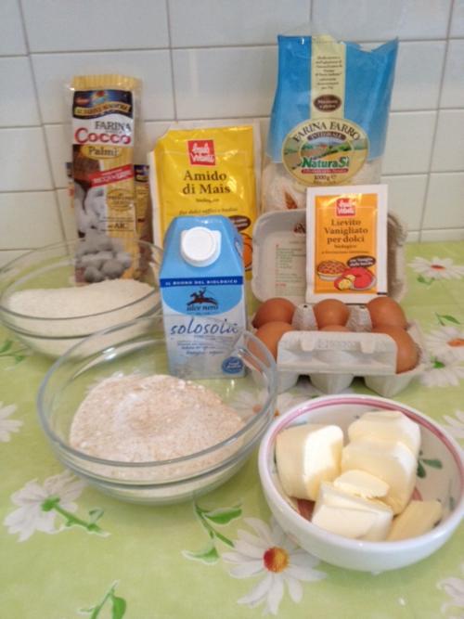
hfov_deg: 40.7
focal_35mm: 35
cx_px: 232
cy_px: 310
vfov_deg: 52.6
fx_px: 626
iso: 160
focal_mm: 4.28
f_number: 2.4
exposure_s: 1/20
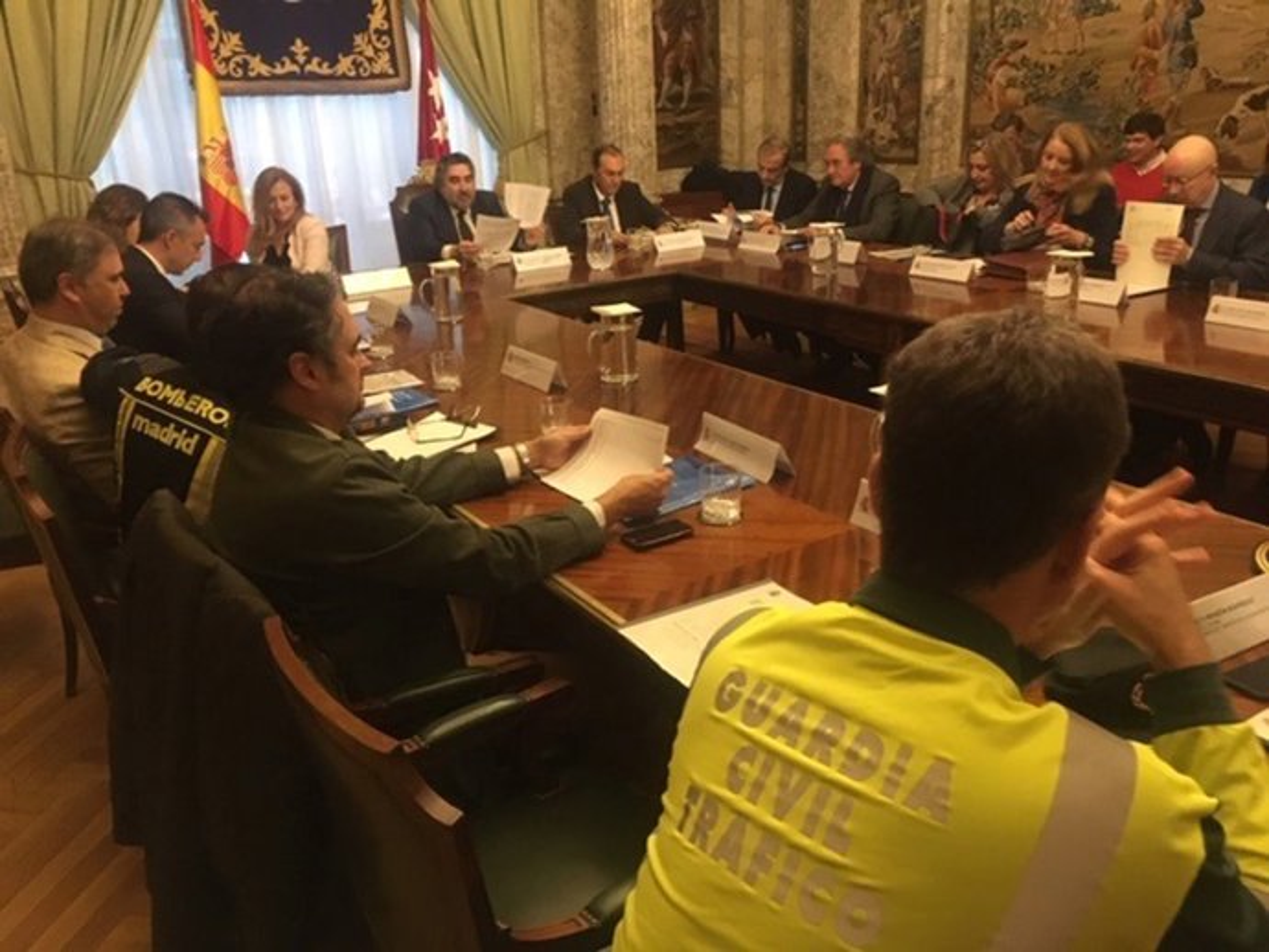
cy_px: 476
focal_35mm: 29
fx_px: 1063
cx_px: 634
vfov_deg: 48.3
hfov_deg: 61.6
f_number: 2.2
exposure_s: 1/17
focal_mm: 4.15
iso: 250
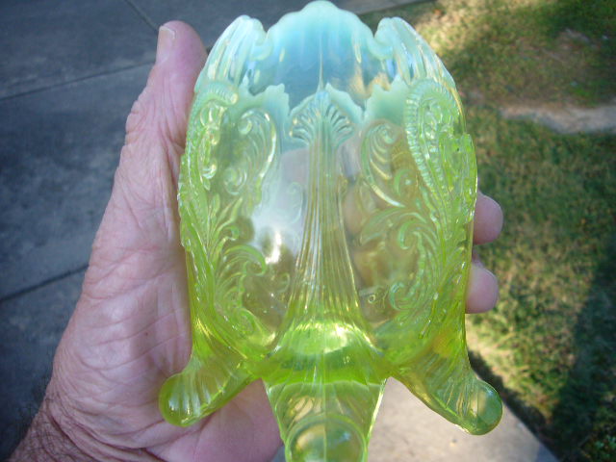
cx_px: 308
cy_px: 231
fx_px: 498
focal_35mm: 28
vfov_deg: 49.7
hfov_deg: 63.4
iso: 80
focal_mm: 4.6
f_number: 2.8
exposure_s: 1/100
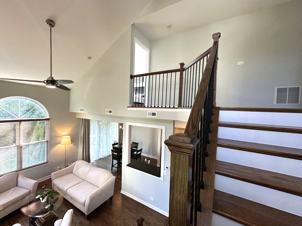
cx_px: 151
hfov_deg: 102.1
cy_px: 113
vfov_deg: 85.7
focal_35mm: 14
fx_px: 122
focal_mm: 2.22
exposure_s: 1/120
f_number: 2.2
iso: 200
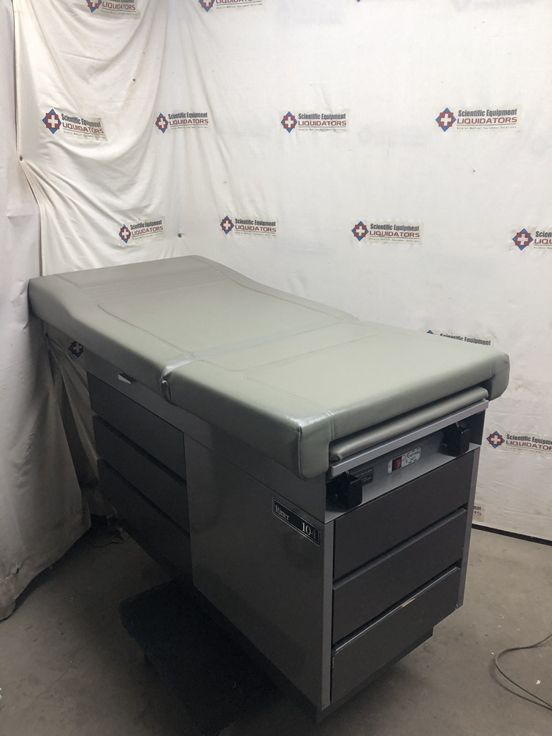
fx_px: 595
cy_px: 368
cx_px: 276
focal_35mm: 28
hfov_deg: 49.7
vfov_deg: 63.4
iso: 25
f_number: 1.8
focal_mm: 3.99
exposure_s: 1/30
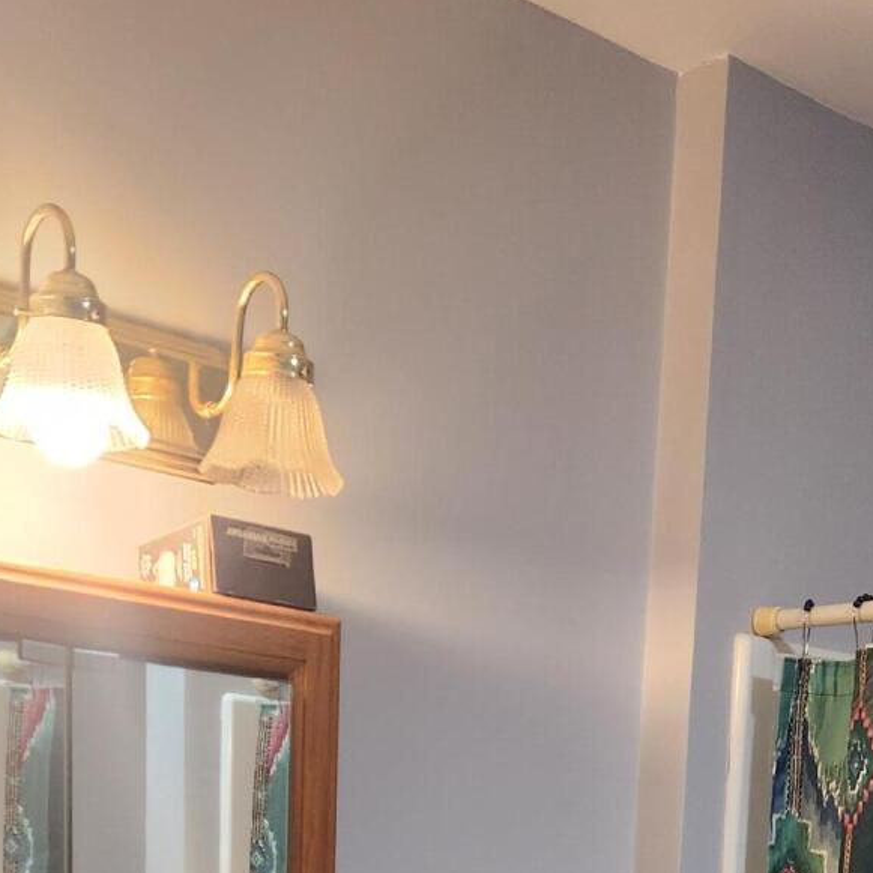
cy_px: 1255
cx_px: 565
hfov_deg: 24.6
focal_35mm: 70
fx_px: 1997
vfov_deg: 21.3
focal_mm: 5.4
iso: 200
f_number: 1.8
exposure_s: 1/120
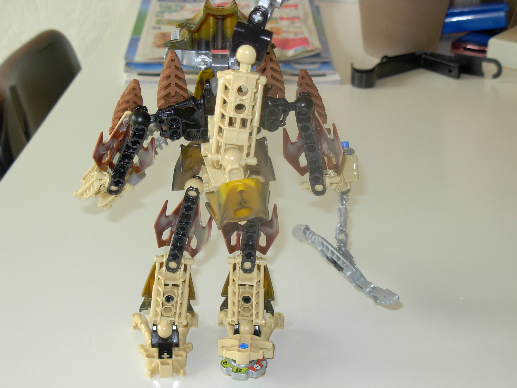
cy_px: 194
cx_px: 258
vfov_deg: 19.4
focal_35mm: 76
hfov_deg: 25.7
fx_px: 1135
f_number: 3.6
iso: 79
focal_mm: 12.5
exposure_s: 1/32
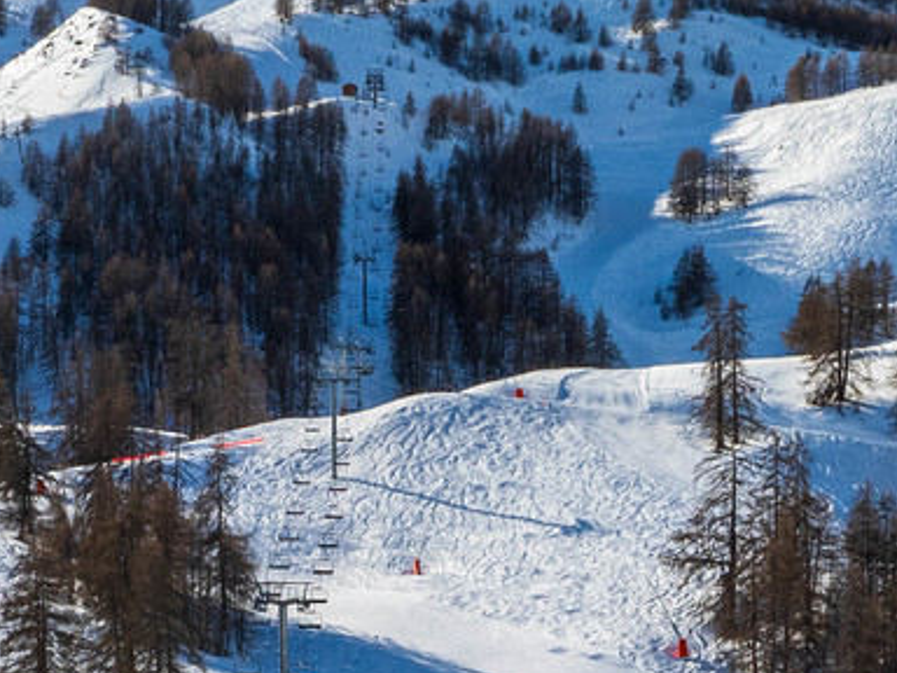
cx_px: 486
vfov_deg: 14.1
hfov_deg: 19.6
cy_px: 909
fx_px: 2591
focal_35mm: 100
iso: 100
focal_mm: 12.3
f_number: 11
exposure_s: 1/320
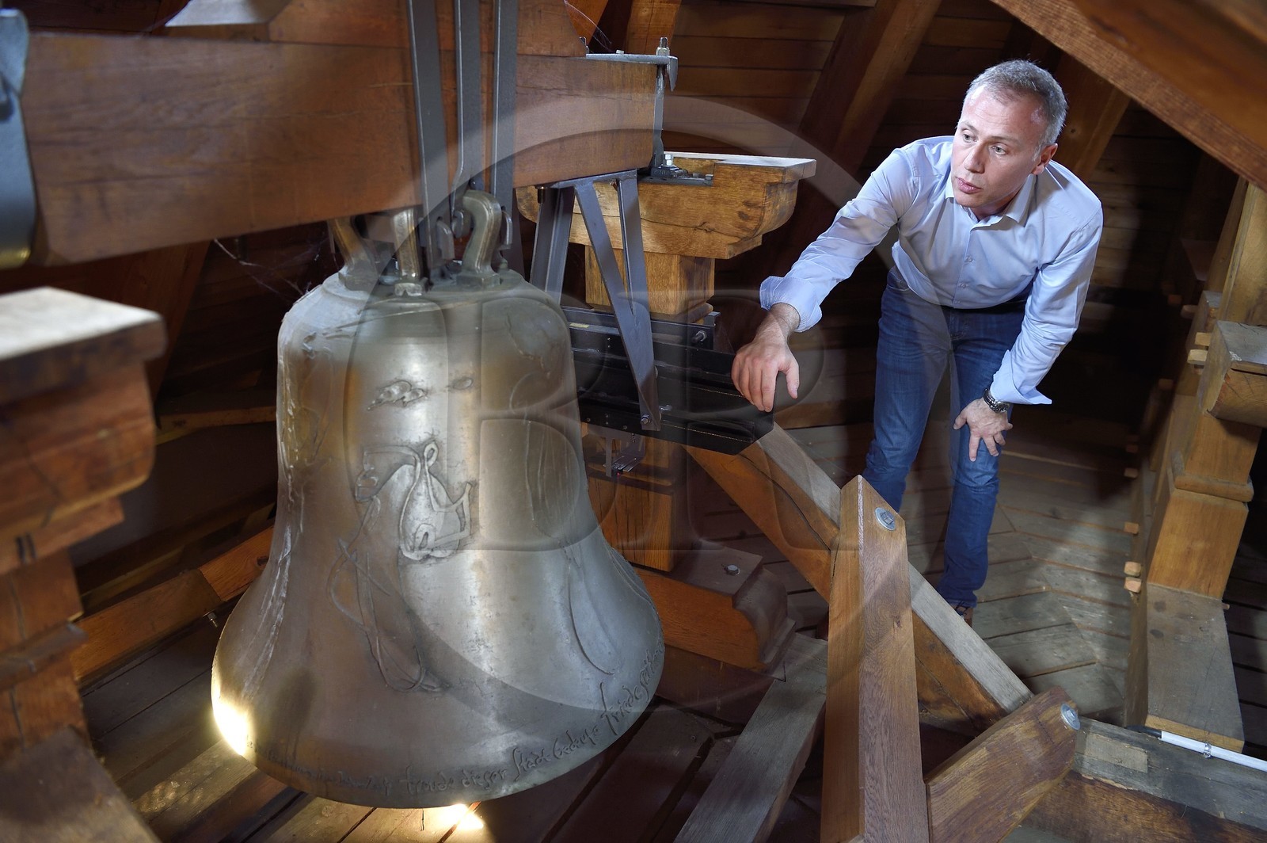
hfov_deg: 73.8
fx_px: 844
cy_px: 422
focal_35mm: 24
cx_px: 634
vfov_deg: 53.1
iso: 1600
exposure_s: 1/20
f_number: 4
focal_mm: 24
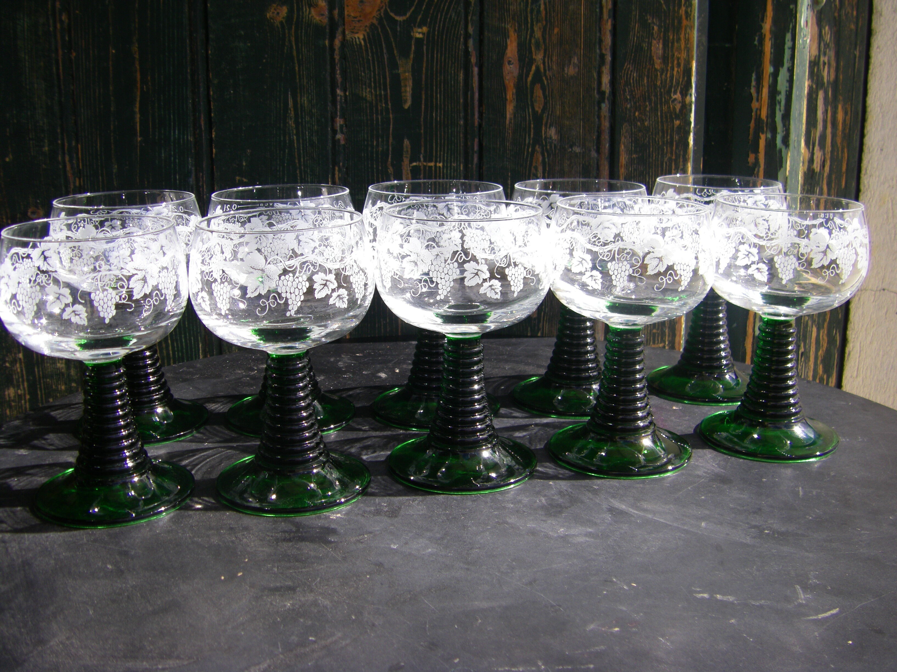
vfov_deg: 37.7
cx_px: 448
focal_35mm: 38
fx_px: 985
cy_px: 336
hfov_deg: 49.0
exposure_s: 1/100
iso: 64
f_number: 7
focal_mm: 6.3
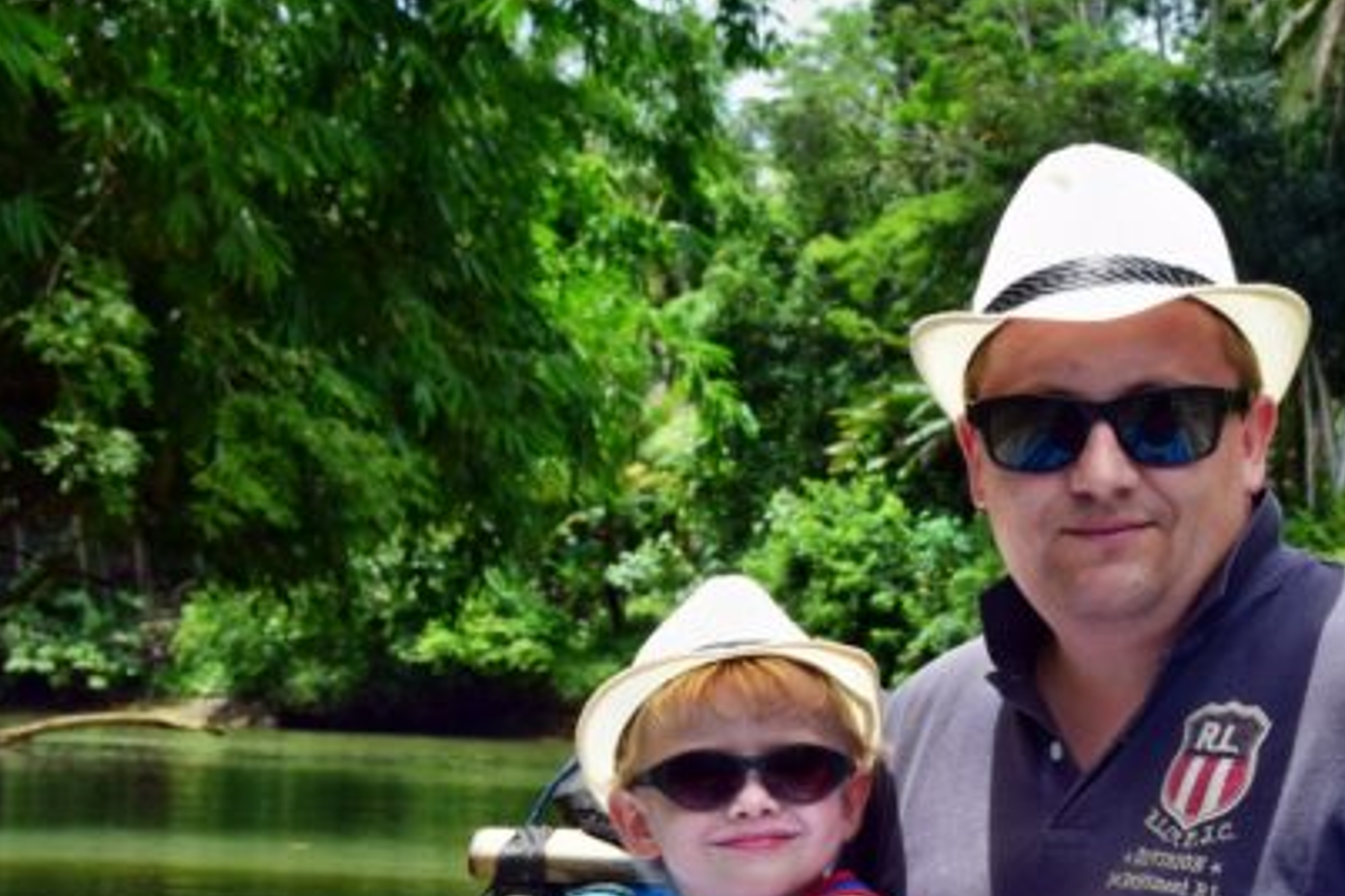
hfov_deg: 23.5
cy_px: 640
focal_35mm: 86
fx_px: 3213
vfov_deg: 15.8
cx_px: 930
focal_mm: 36
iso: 400
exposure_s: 1/320
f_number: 10
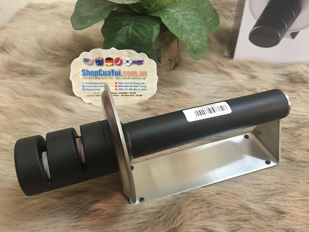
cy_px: 116
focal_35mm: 29
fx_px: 259
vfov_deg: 48.2
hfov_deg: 61.7
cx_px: 154
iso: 125
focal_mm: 4.15
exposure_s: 1/8
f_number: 2.2
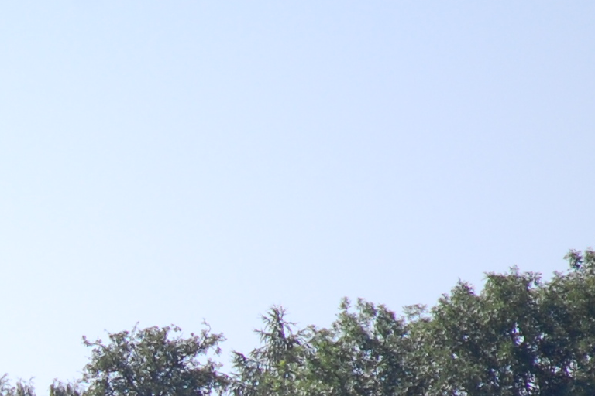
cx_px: -287
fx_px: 19402
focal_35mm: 1174
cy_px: 650
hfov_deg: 1.8
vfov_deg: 1.2
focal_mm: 200
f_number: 5.6
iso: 400
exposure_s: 1/1000
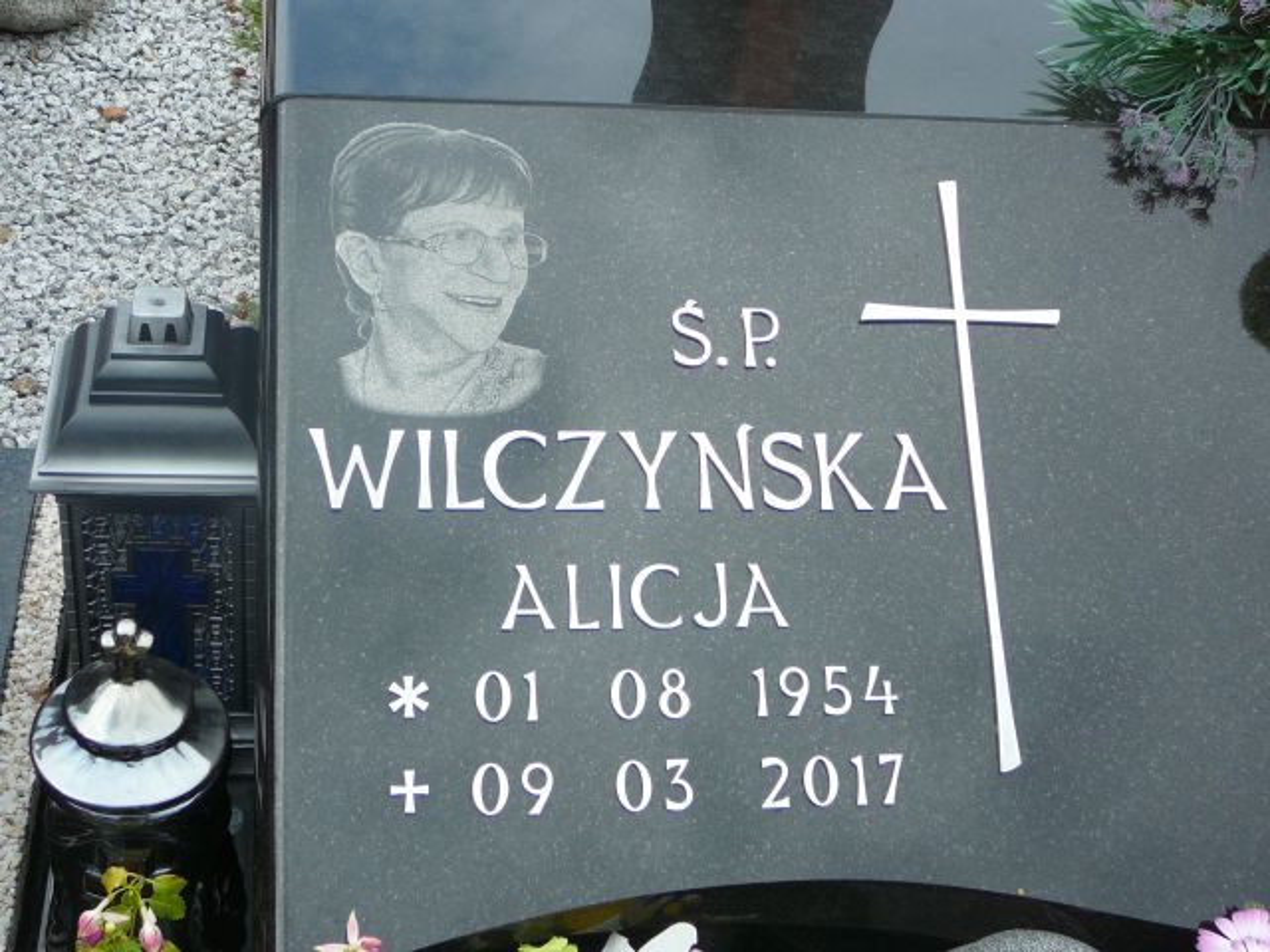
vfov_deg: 28.0
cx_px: 635
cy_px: 476
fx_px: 1908
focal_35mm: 52
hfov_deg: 36.8
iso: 80
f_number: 3.4
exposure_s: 1/400
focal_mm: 7.8
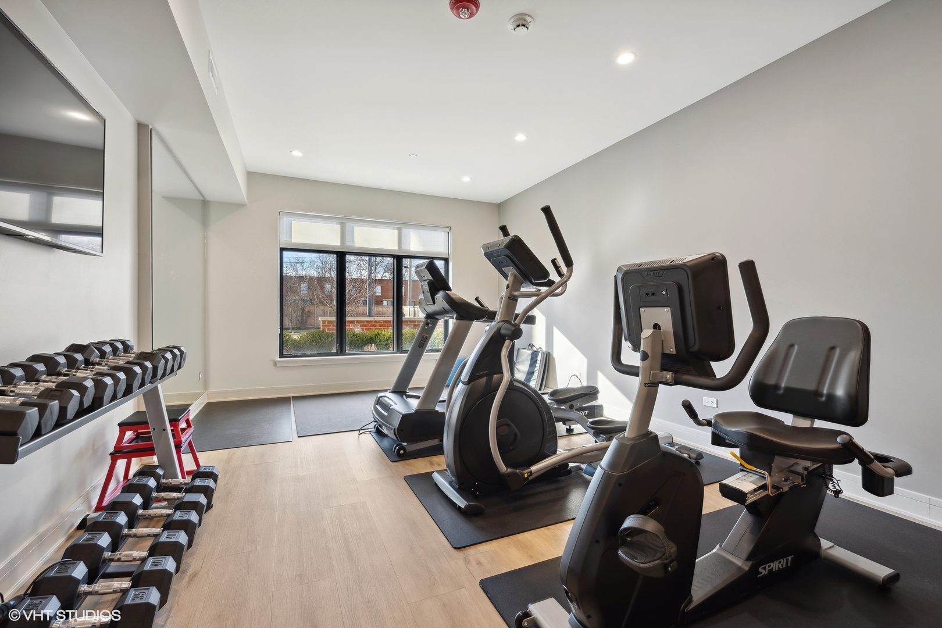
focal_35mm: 15
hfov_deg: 100.4
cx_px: 471
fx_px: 392
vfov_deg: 77.3
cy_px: 314
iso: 200
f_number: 9.5
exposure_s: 1/8
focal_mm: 15
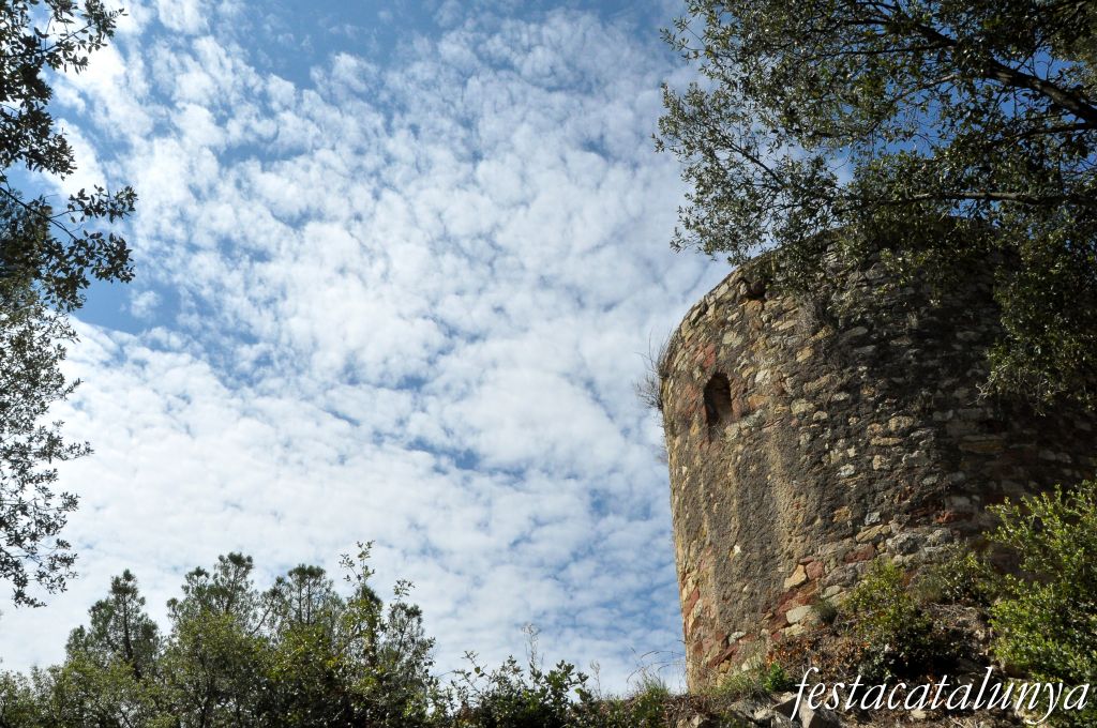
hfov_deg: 67.4
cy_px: 364
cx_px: 548
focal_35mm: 27
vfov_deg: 47.8
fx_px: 822
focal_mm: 18
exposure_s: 1/1000
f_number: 18
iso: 1600
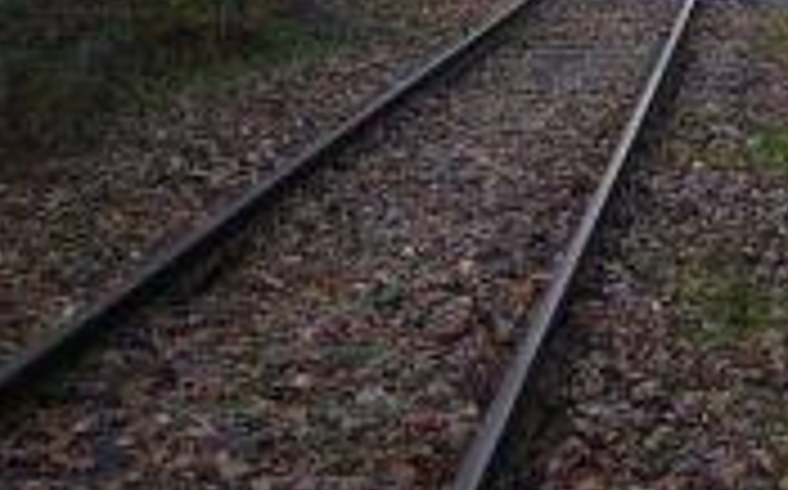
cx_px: 603
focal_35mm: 93
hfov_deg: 22.1
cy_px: -157
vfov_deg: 13.5
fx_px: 1995
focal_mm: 5.2
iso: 100
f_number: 3.5
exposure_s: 1/100
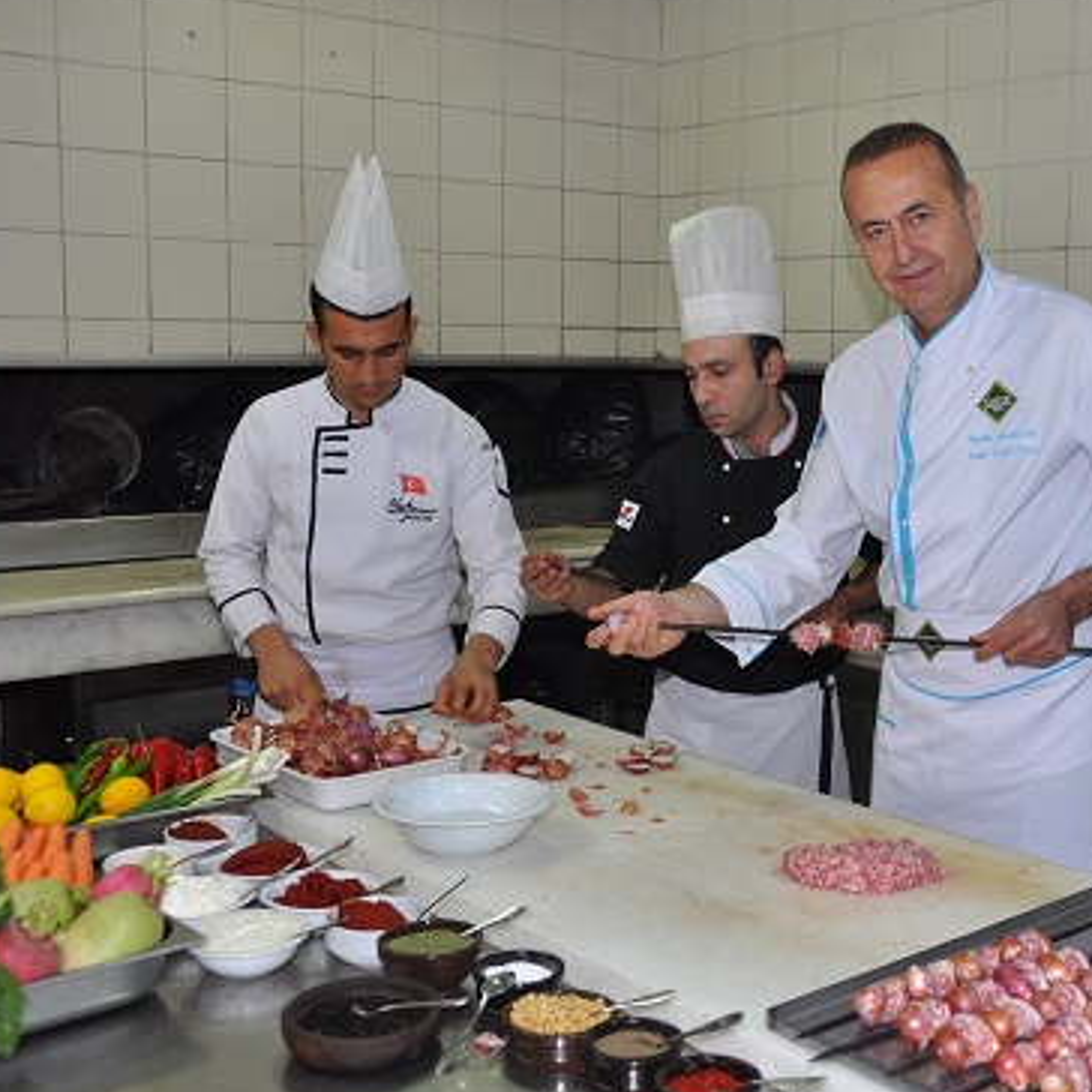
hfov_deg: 39.0
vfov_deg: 40.0
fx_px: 1499
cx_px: 813
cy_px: 528
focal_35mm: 42
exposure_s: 1/60
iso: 640
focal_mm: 20
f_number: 5.6
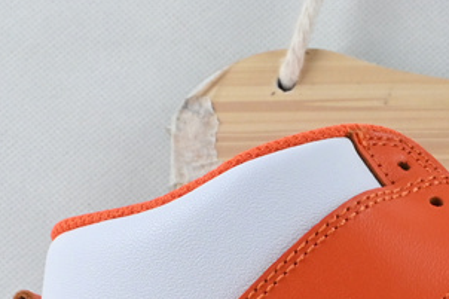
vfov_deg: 8.4
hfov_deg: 12.5
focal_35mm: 158
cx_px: 613
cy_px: 538
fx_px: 1969
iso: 1000
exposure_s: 1/160
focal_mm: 26.5
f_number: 10
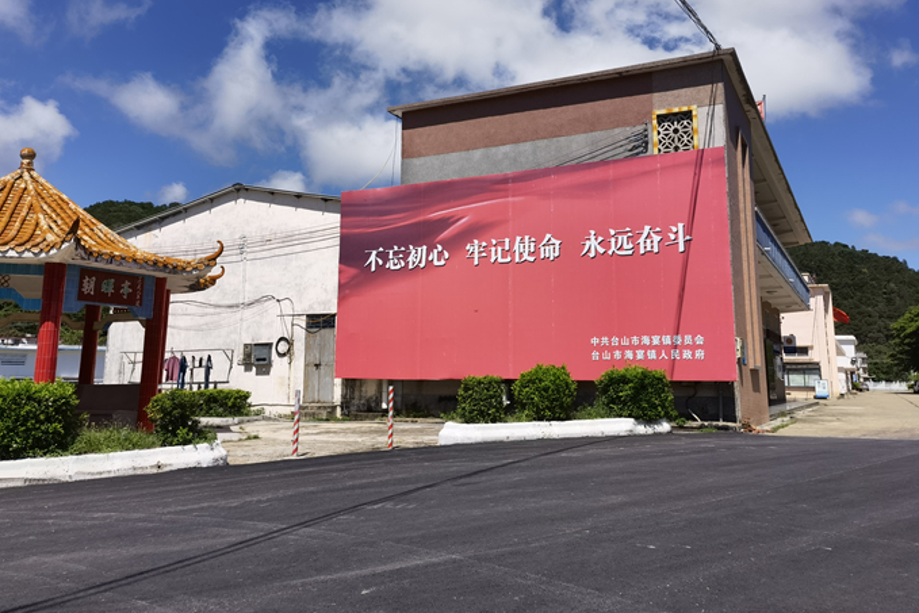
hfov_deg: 60.3
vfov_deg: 42.1
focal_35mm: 31
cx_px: 475
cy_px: 241
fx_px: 791
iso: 50
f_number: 1.9
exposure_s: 1/5618
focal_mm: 6.67
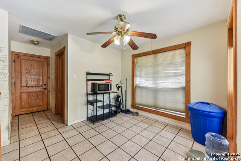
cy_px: 80
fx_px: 94
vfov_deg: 81.2
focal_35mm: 14
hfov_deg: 104.2
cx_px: 120
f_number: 8
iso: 280
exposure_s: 1/8
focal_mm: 14
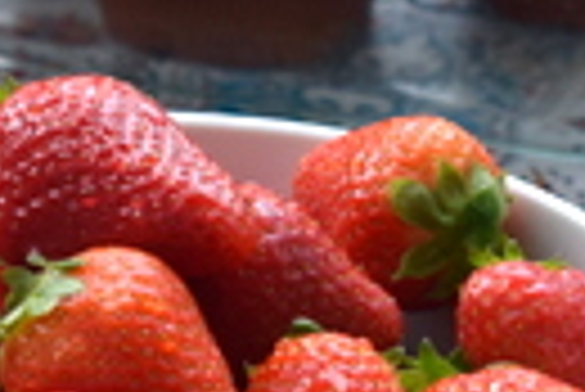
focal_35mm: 260
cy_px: 369
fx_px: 4228
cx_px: 248
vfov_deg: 5.3
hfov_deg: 7.9
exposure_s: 1/160
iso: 400
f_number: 6.3
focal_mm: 45
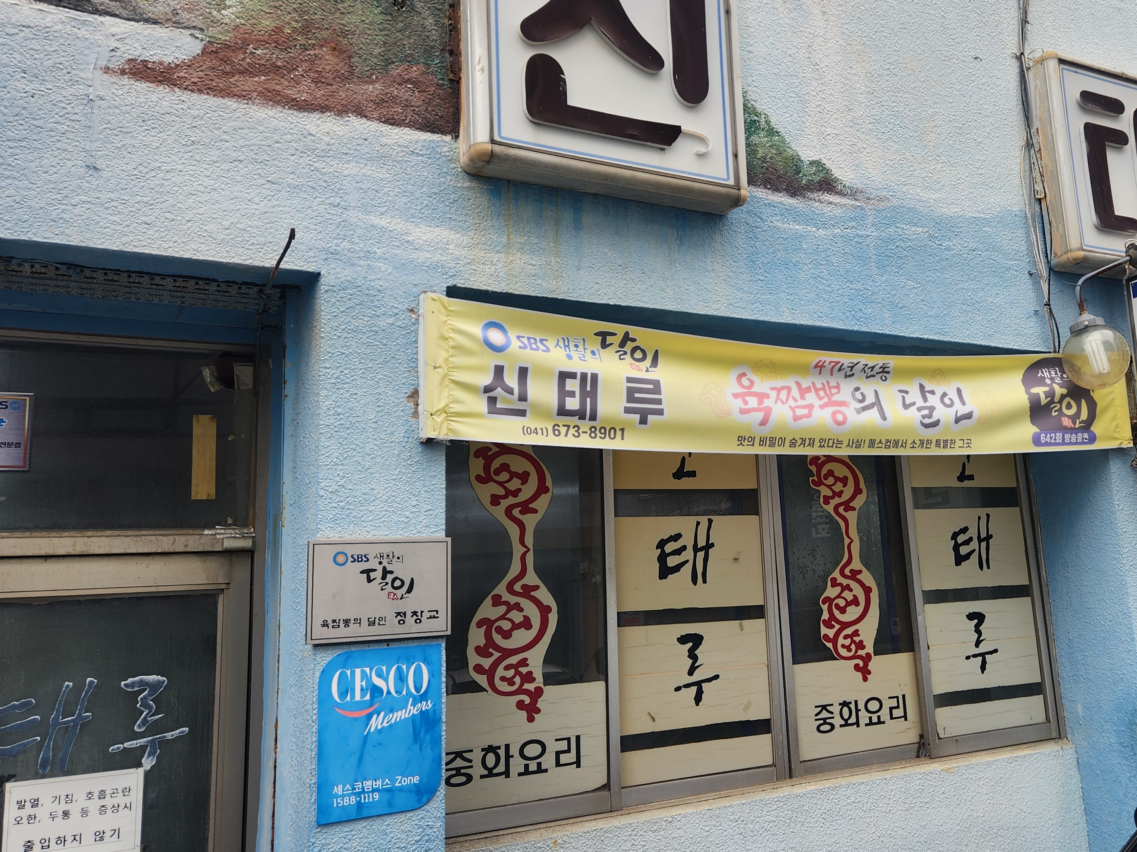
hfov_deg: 51.4
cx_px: 782
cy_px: 372
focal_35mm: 35
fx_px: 1149
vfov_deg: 40.6
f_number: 1.8
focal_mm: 5.4
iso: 20
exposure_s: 1/227
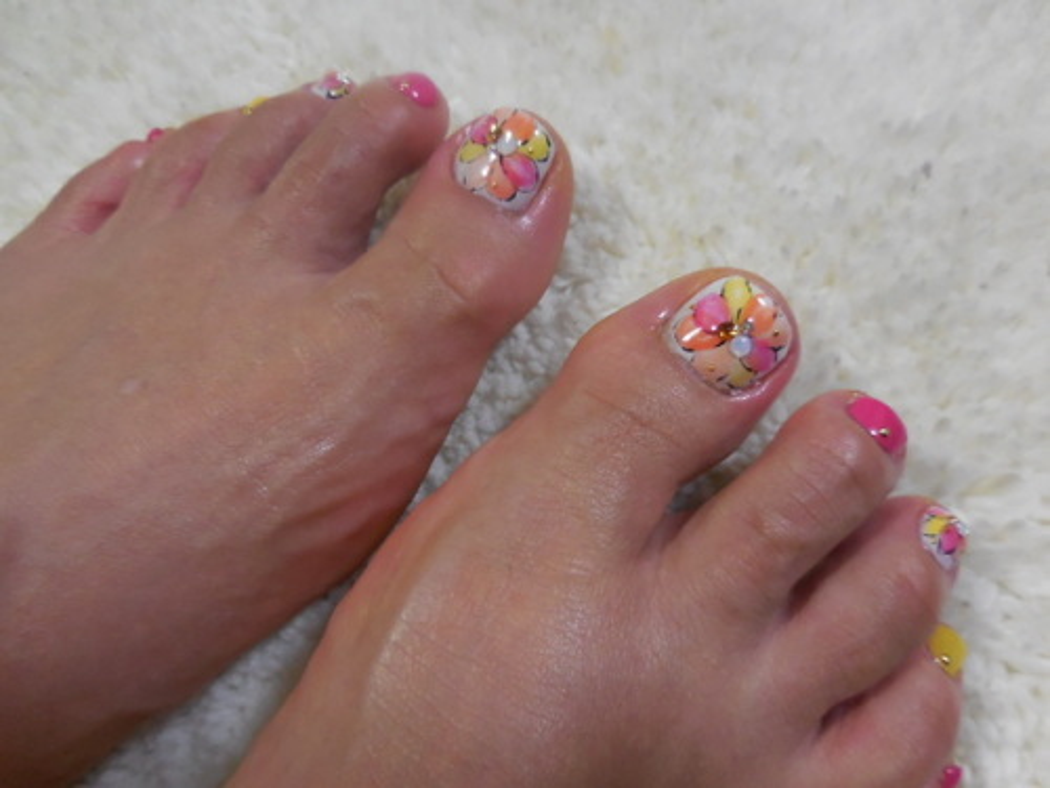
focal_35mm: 25
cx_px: 525
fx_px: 758
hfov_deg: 69.4
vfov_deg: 54.9
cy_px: 394
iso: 400
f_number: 3.3
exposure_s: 1/25
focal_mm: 4.5
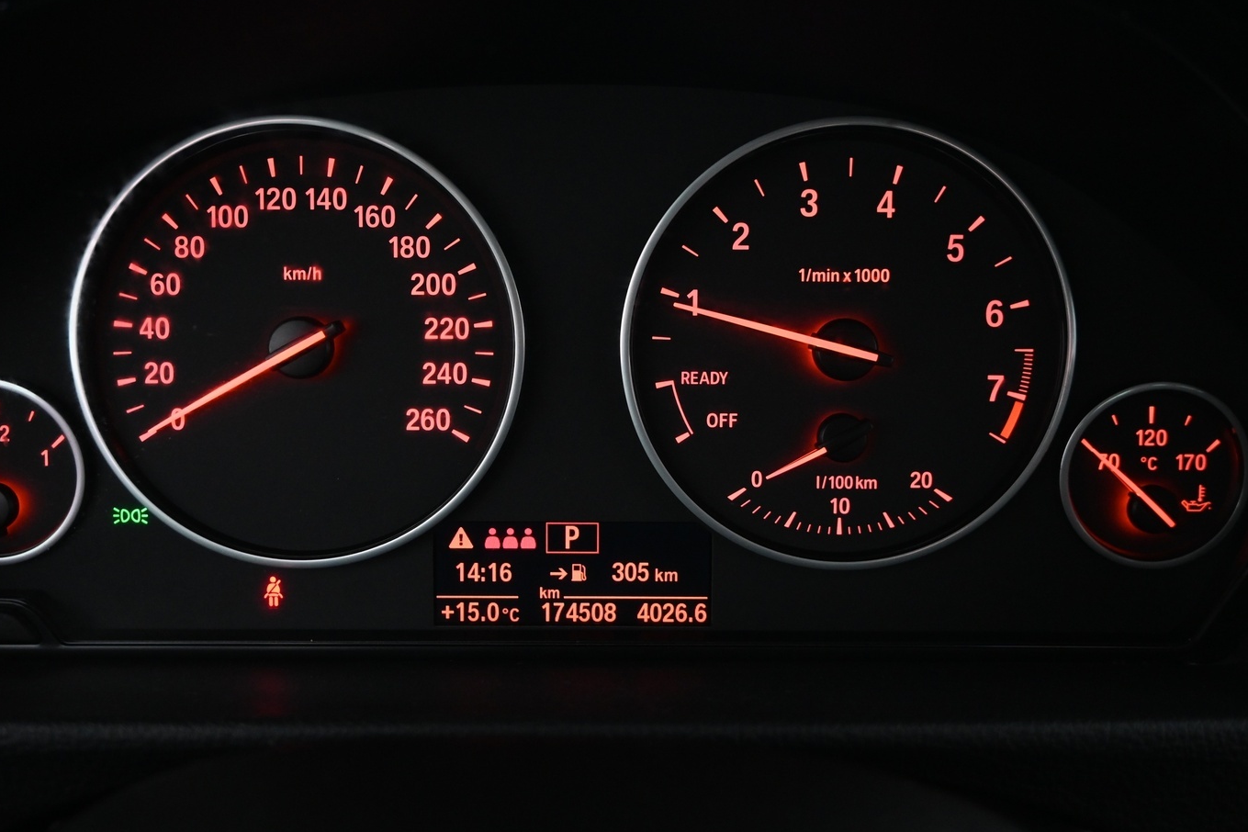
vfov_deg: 41.9
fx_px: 1085
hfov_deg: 59.8
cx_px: 599
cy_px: 361
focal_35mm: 31
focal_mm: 17.5
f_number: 3.5
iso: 1600
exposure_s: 1/20
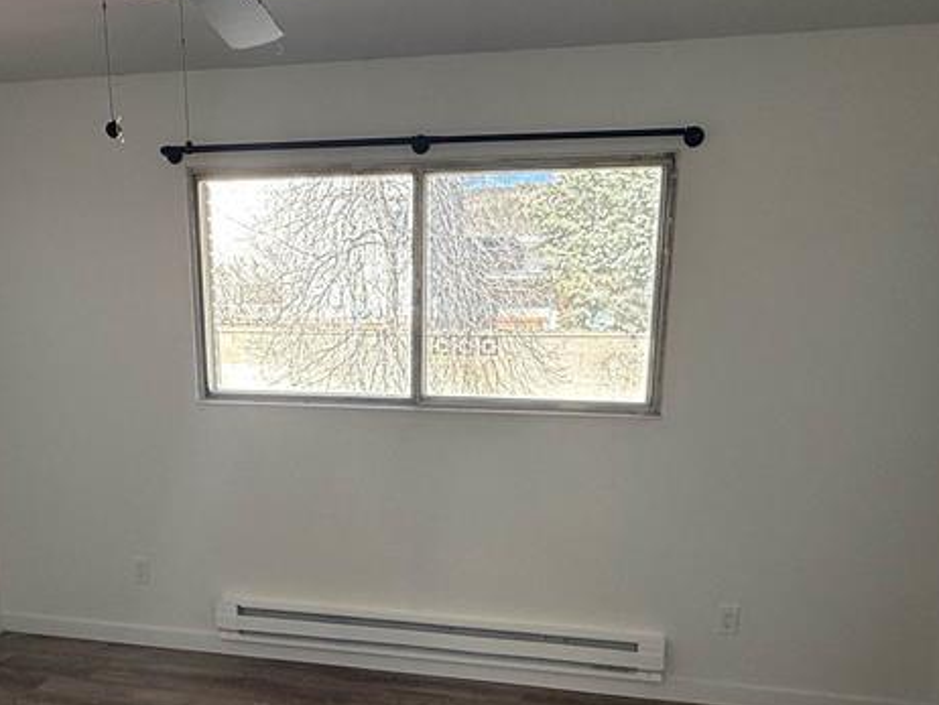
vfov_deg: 44.5
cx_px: 417
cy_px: 494
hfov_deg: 58.2
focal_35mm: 31
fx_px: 841
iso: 64
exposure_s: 1/110
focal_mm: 2.22
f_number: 2.2
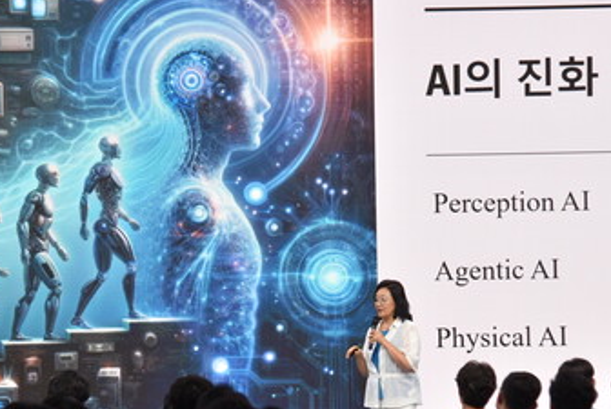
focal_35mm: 116
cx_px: 256
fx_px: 1971
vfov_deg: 11.8
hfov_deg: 17.6
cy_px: 268
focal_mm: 65
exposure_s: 1/125
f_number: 4
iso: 1000
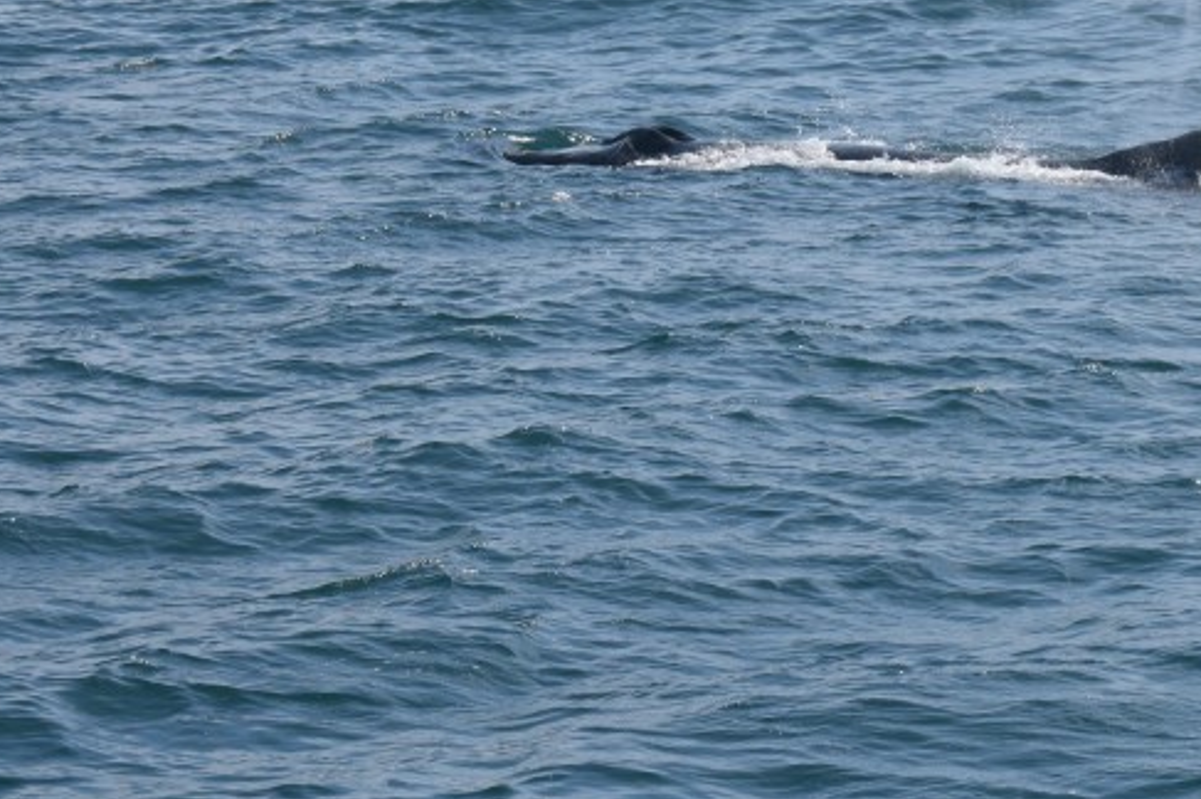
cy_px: 104
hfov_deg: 11.2
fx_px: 6104
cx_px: 779
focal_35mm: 183
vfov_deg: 7.5
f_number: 5.6
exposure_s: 1/1600
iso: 200
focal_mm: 55
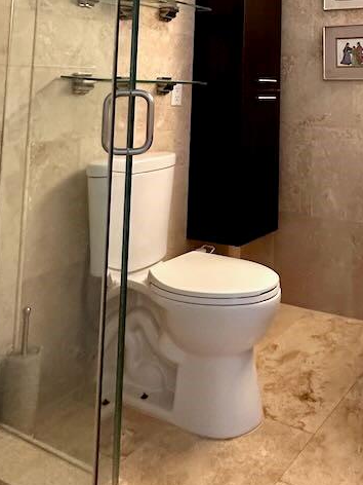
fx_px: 531
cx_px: 315
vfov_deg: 43.8
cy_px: 31
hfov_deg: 35.8
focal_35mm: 38
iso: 250
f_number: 2.2
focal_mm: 2.22
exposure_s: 1/60
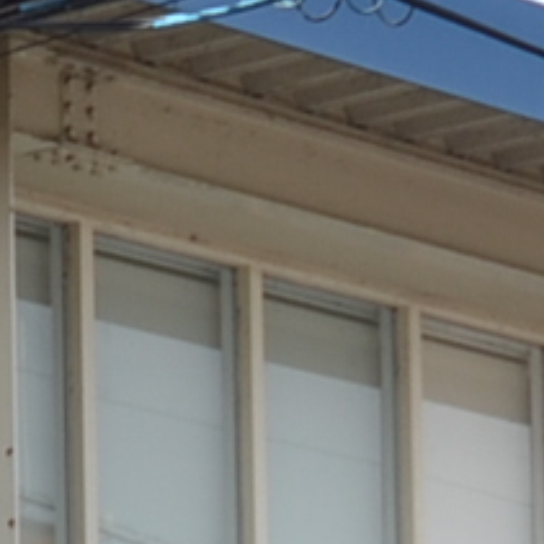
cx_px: 1042
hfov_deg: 5.2
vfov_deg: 5.1
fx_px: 5938
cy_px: 1178
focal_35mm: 334
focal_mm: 24
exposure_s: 1/160
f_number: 6.3
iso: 100
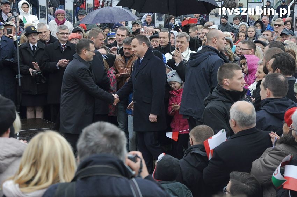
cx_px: 148
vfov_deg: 15.7
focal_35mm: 87
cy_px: 98
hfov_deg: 23.4
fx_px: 717
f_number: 5
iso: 800
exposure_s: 1/320
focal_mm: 58
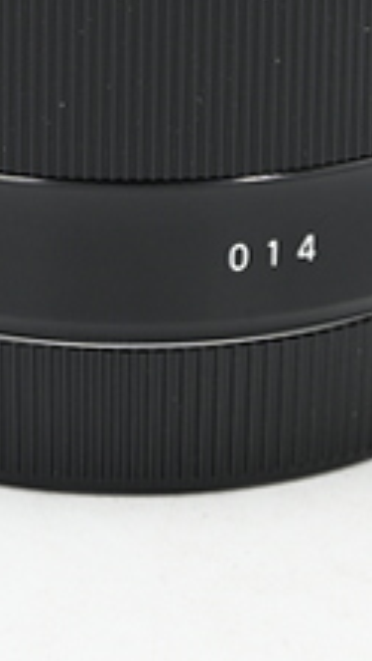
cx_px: 60
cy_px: -281
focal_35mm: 344
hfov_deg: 3.5
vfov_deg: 6.2
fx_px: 6028
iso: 200
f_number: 14
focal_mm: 75
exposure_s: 1/20
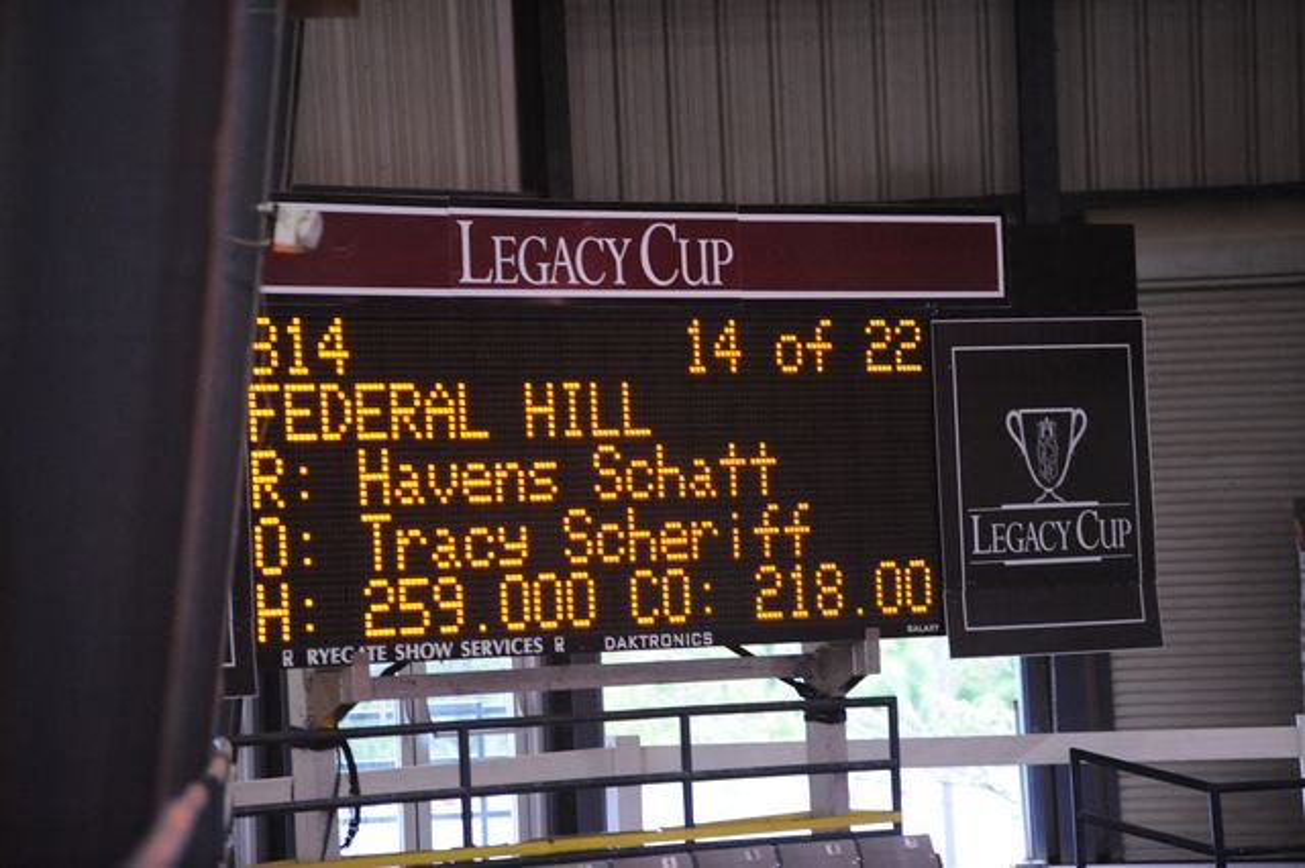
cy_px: 434
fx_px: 7246
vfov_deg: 6.9
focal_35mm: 200
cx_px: 652
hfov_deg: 10.3
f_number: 2.8
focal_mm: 200
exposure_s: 1/400
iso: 5000
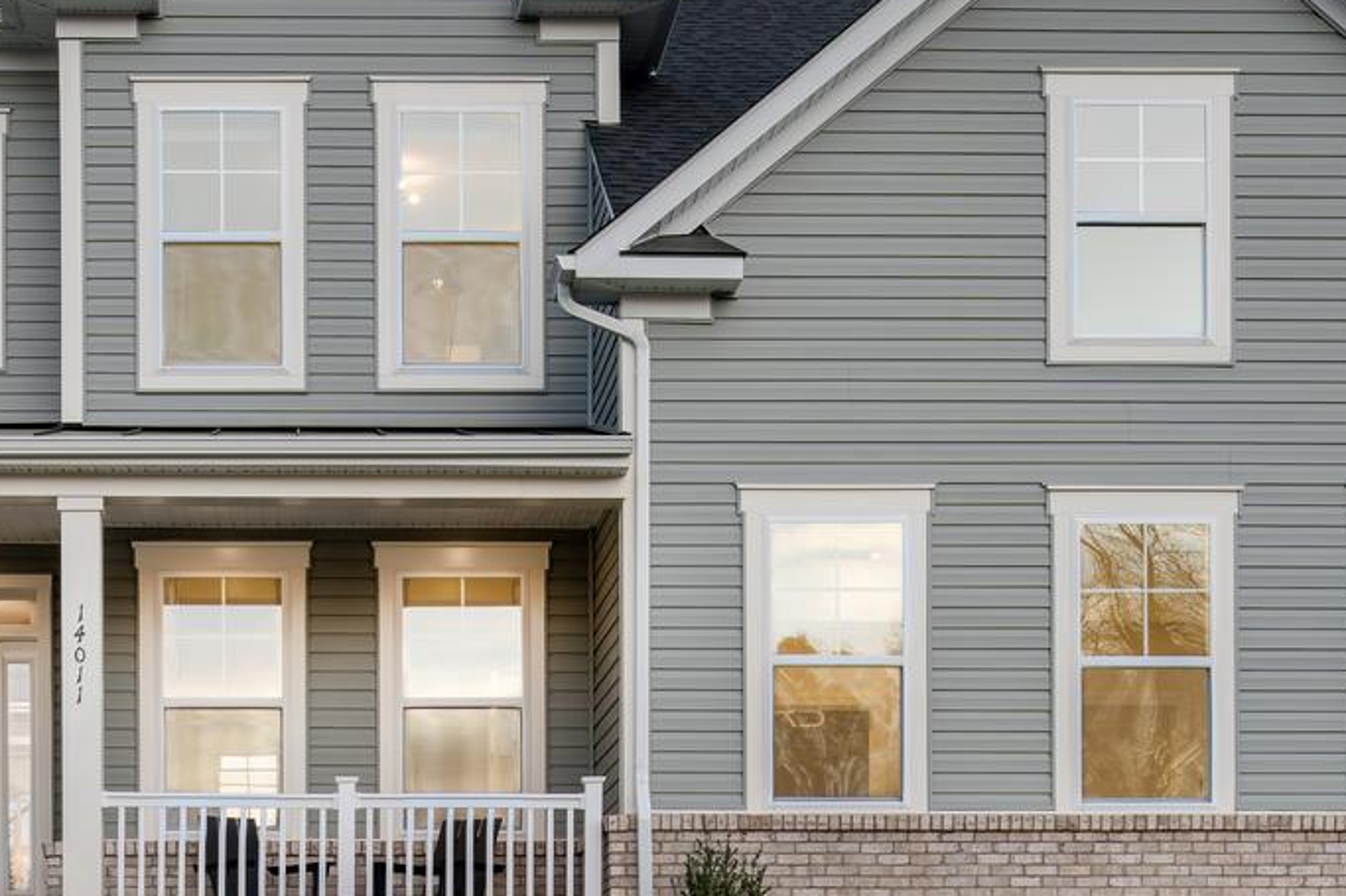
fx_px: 2691
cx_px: 333
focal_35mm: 72
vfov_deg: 18.4
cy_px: -9
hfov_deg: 27.7
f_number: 8
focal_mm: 24
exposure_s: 1/10
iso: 64
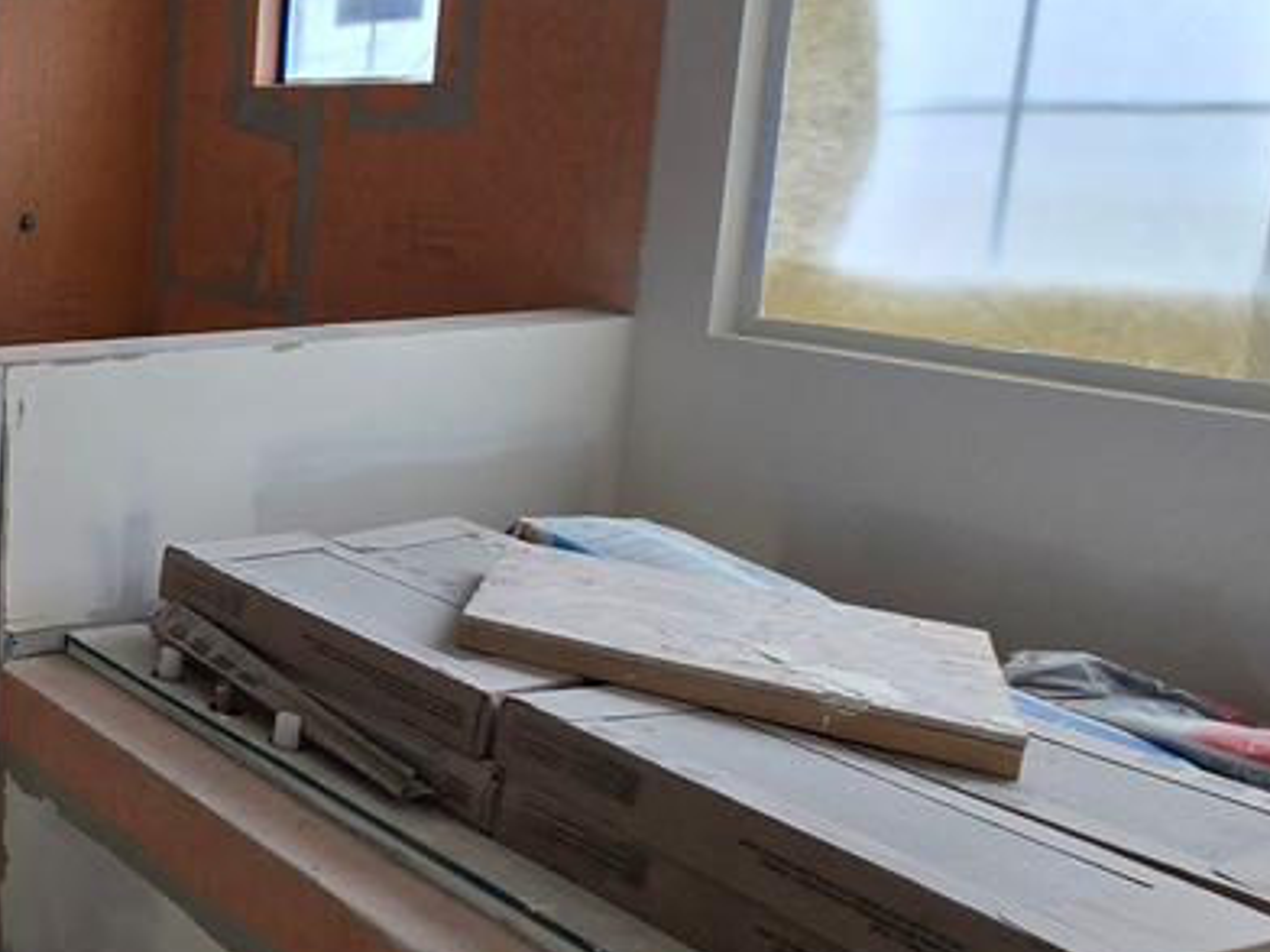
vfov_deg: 41.3
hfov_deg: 38.7
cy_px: 327
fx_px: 1247
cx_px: -272
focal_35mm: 34
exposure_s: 1/173
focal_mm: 2.2
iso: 50
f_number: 2.2
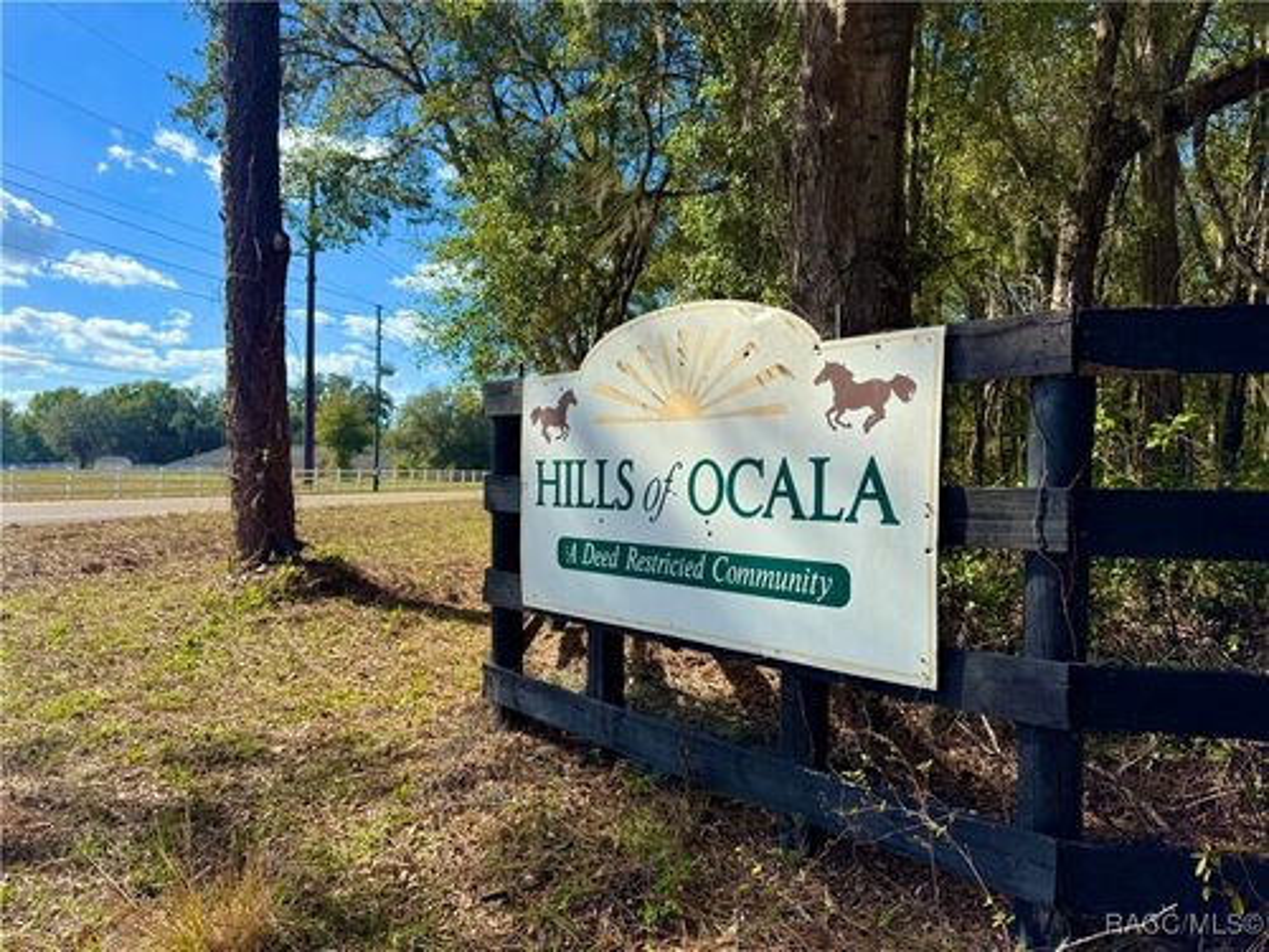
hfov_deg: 71.6
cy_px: 476
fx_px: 880
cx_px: 634
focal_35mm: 24
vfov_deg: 56.8
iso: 80
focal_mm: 6.76
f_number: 1.78
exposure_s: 1/3247
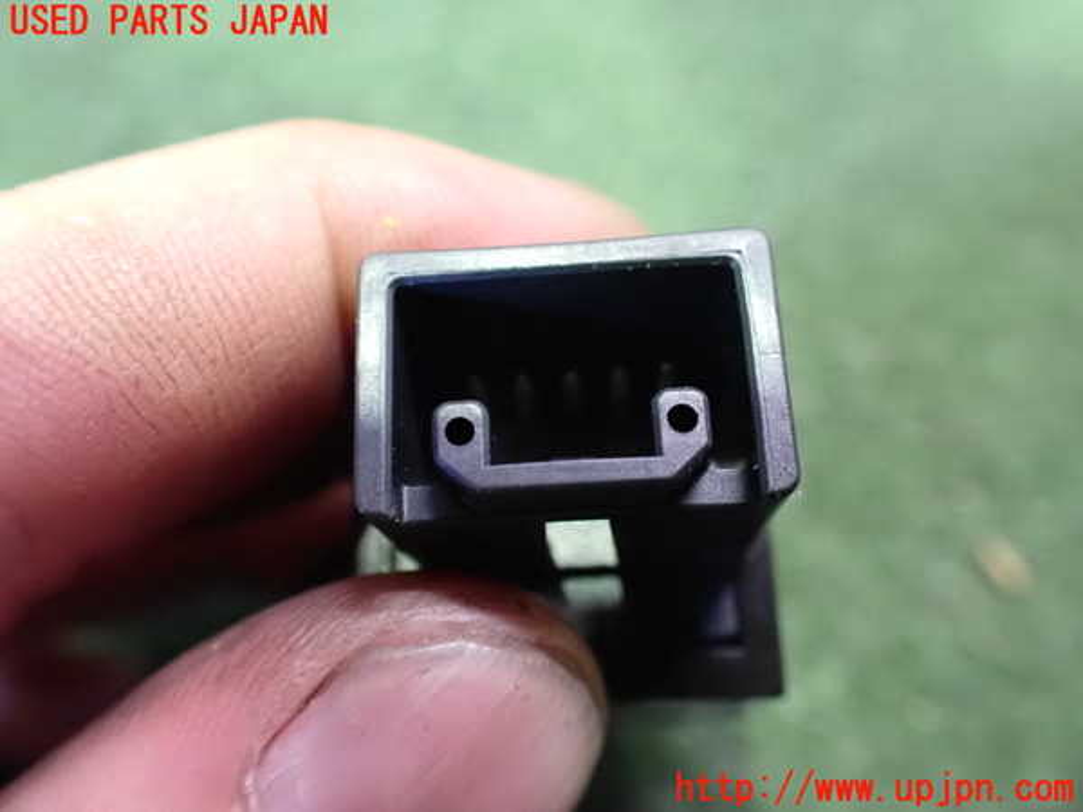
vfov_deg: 46.8
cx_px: 542
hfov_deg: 60.0
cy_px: 406
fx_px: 939
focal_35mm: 30
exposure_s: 1/30
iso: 1600
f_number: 2.3
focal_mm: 5.4
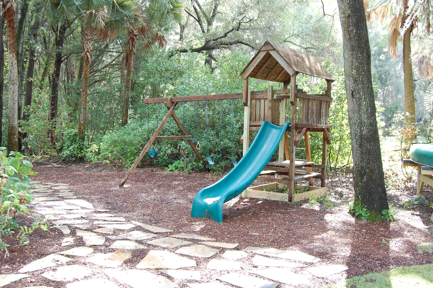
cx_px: 216
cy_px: 144
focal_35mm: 36
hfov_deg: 53.2
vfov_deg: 36.8
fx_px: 433
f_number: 7.1
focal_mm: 24
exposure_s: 1/40
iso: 400
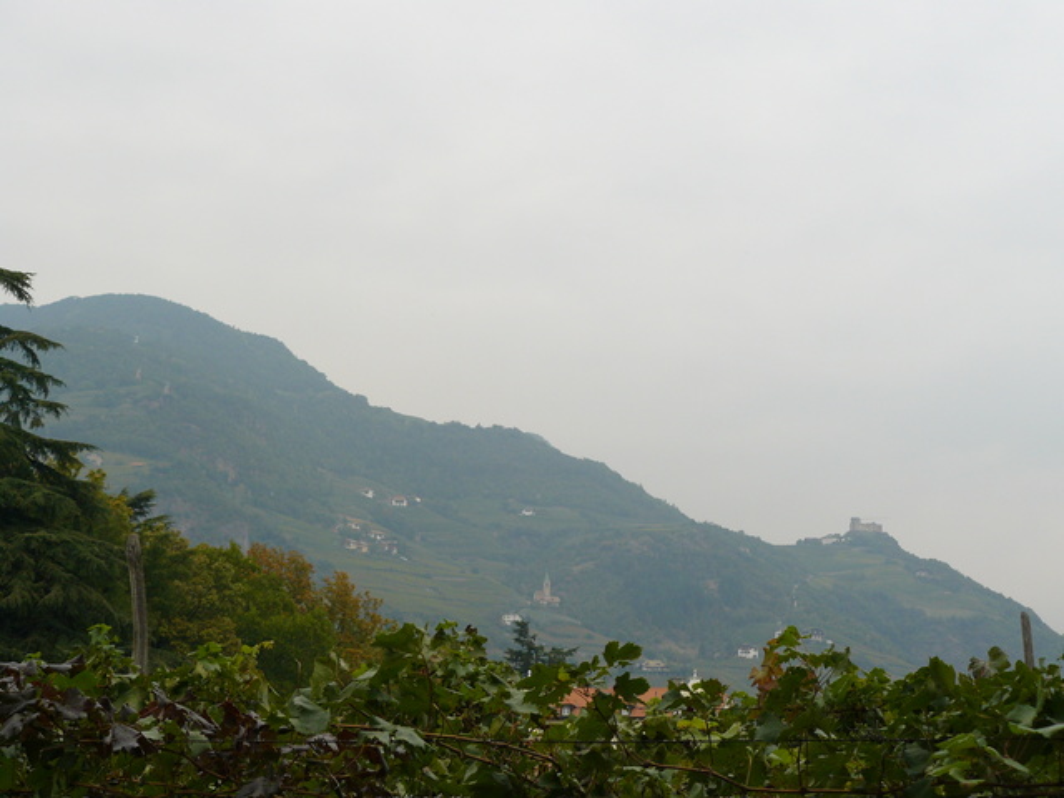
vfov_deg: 22.3
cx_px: 532
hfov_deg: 29.4
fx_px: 2029
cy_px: 399
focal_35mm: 66
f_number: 4
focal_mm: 11
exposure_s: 1/250
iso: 100
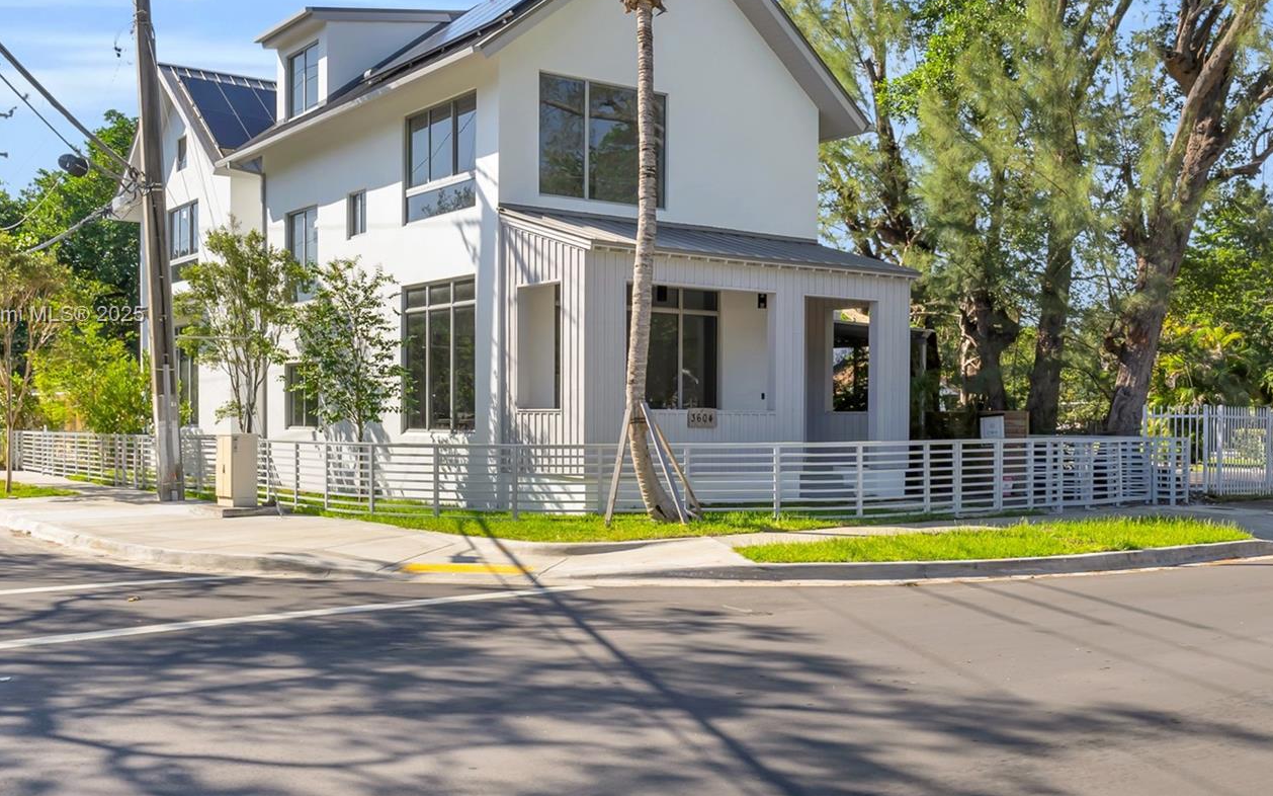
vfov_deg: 36.1
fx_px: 1214
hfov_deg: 55.3
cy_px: 316
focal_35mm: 35
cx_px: 630
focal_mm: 18
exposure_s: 1/80
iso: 100
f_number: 11
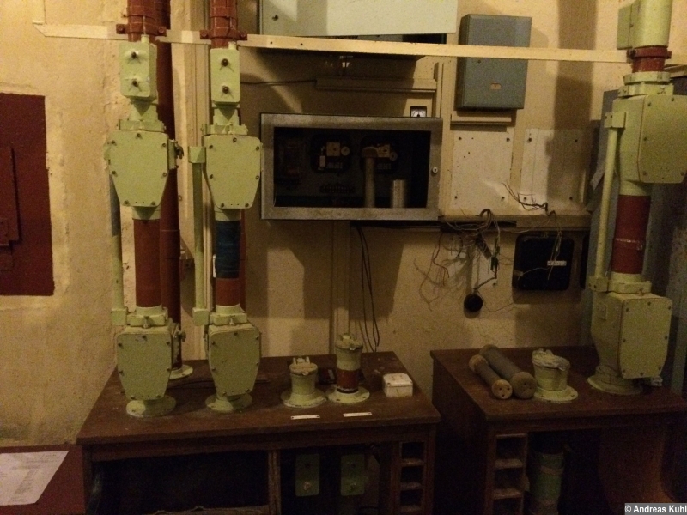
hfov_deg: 61.7
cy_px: 258
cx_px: 344
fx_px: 576
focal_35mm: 29
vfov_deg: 48.2
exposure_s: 1/15
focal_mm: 4.15
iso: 800
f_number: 2.2
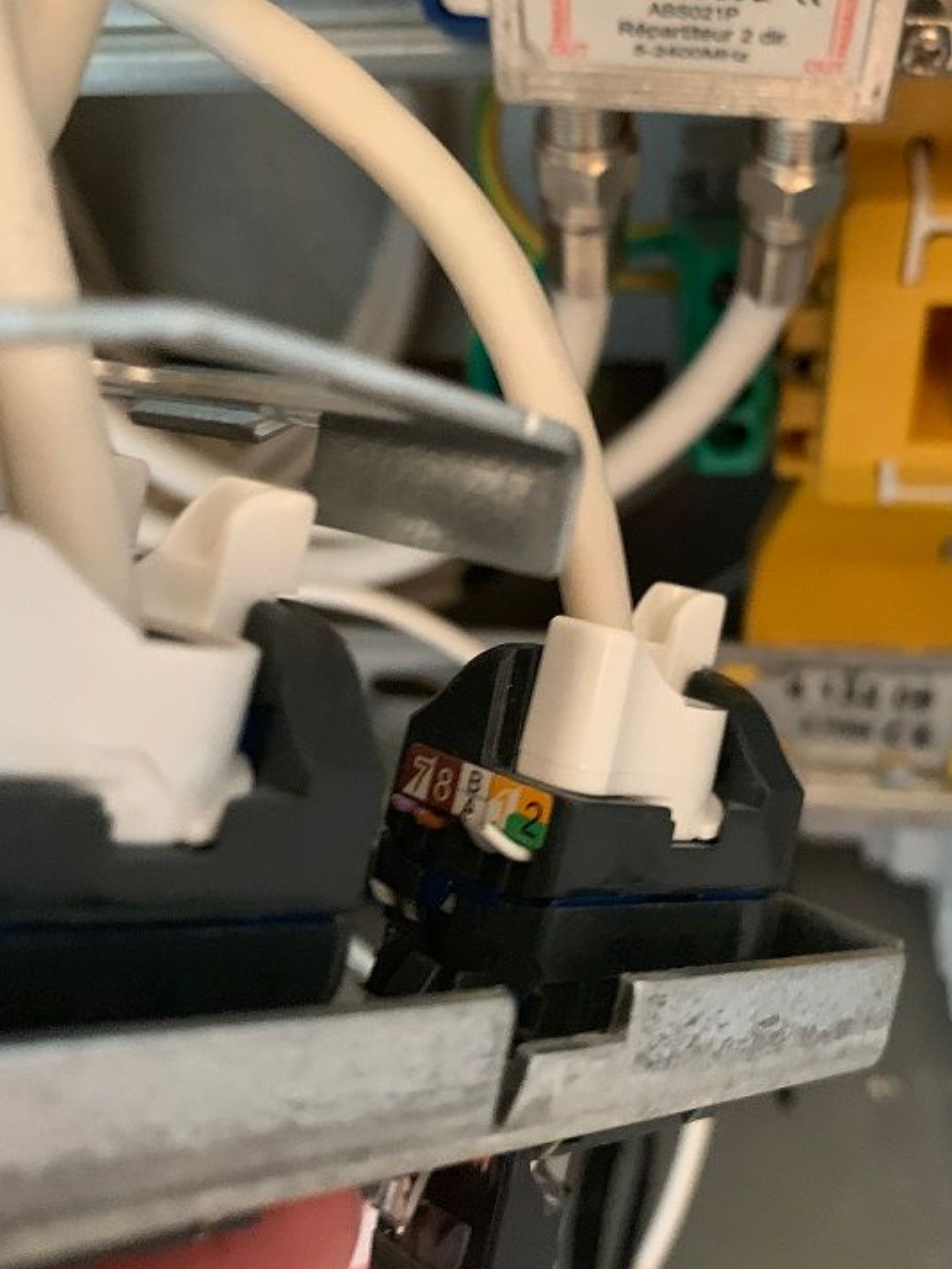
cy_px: 615
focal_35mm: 34
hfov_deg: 41.7
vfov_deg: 53.9
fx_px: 1246
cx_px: 543
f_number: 1.8
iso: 800
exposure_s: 1/25
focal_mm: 4.25
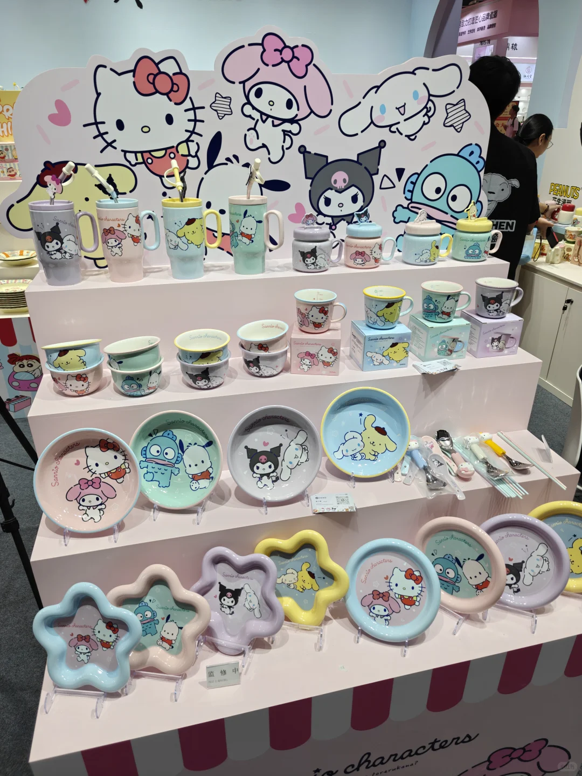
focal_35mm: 23
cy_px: 388
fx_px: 516
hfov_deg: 58.9
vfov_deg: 73.9
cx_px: 291
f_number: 1.6
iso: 50
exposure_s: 1/337
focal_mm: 6.06
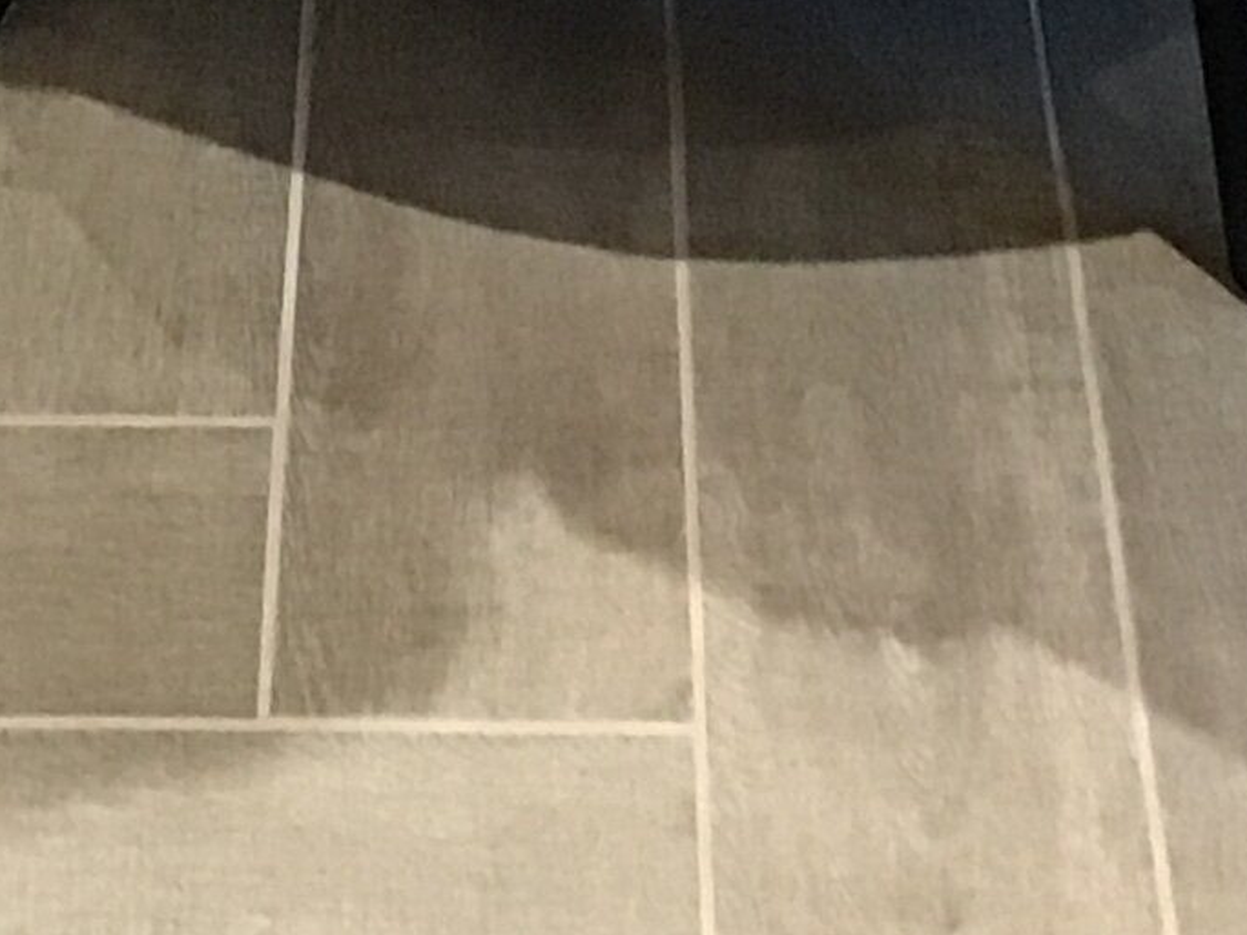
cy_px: -1190
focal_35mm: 148
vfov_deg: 9.2
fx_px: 5332
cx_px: 370
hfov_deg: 13.3
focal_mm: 3.3
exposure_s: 1/30
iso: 160
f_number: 2.4
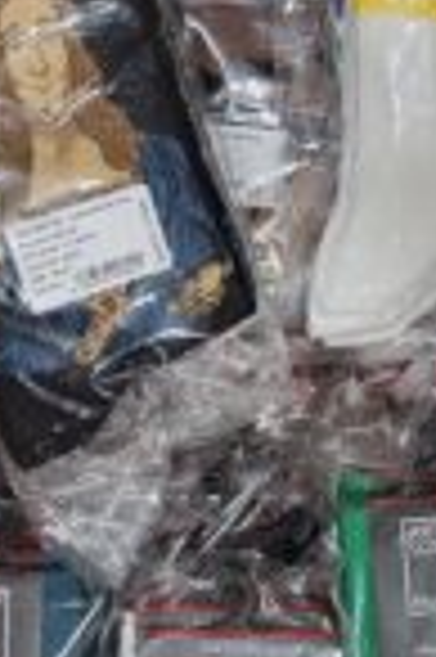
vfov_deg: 27.3
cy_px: 423
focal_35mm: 74
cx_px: 319
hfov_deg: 18.3
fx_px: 1347
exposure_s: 1/50
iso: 200
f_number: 1.8
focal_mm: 5.4
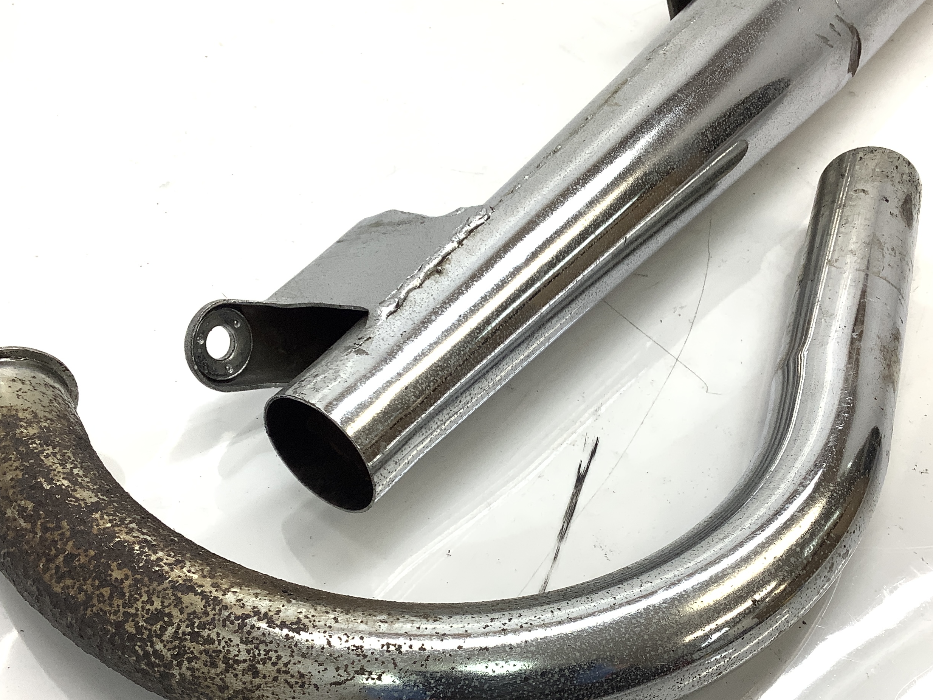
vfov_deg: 34.9
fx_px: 1105
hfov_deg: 45.7
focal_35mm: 41
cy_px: 440
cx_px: 498
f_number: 2.4
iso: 40
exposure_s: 1/120
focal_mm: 3.3
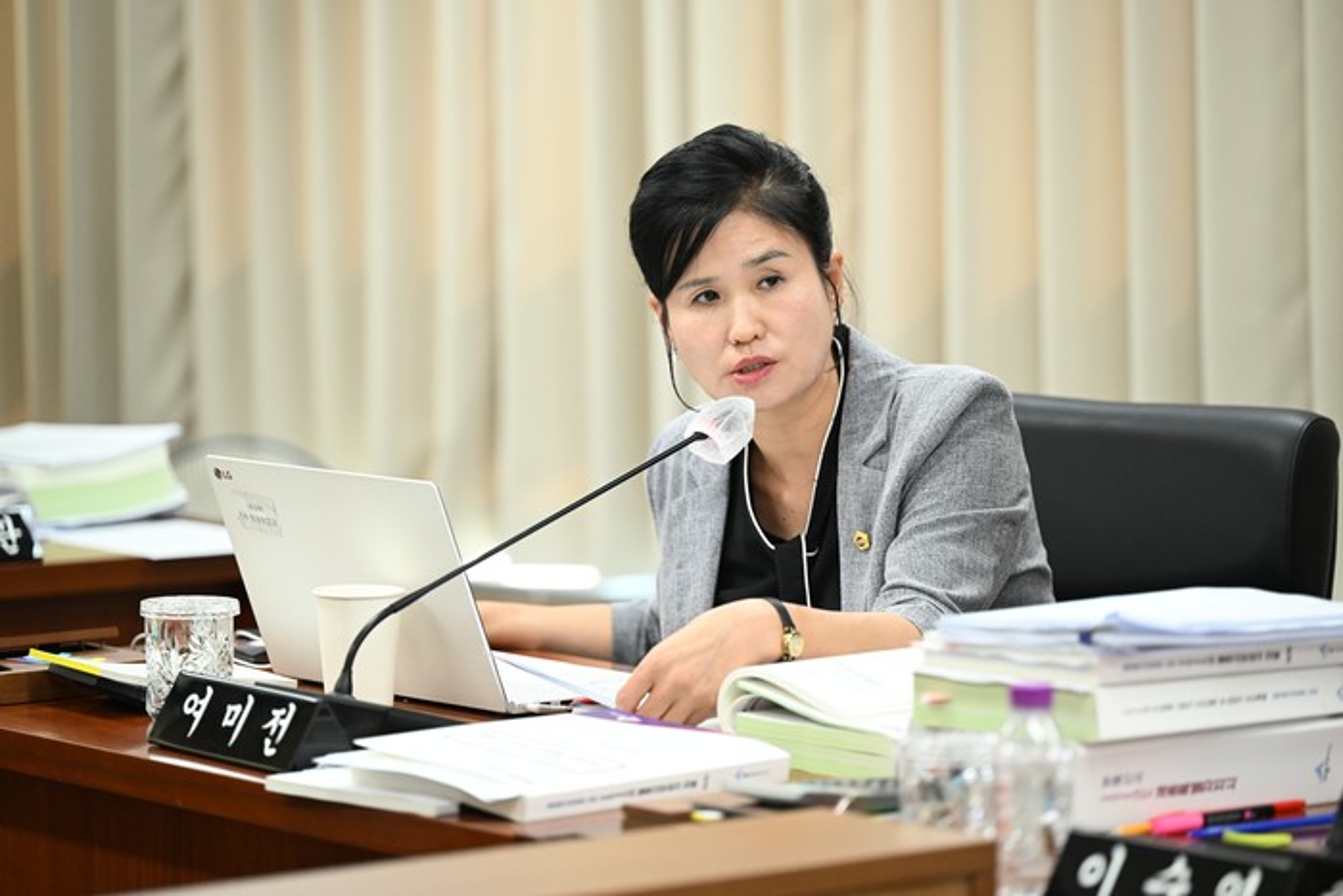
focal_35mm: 145
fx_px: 5410
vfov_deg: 9.5
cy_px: 448
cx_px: 672
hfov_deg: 14.2
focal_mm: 145
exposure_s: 1/320
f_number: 2.8
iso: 2000
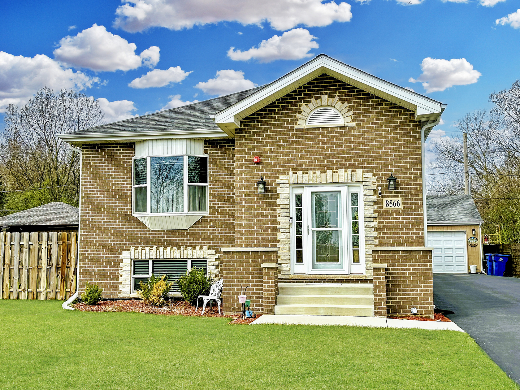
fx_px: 586
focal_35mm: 39
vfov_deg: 36.8
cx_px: 260
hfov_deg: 47.9
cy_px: 195
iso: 80
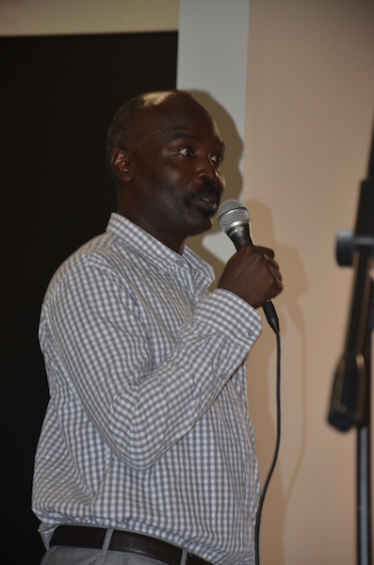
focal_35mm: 158
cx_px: 187
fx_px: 2467
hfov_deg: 8.7
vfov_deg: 13.1
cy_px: 282
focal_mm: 105
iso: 800
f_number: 5.6
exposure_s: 1/60
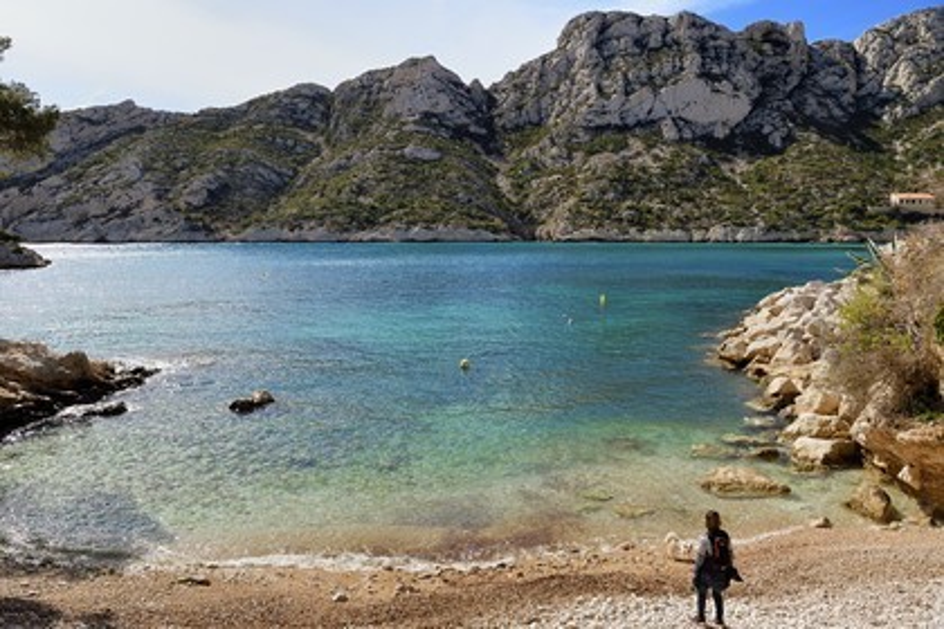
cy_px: 314
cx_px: 472
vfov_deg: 53.1
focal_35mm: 24
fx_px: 629
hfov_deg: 73.7
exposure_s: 1/320
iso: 200
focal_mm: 24
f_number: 11
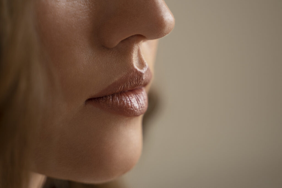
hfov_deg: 18.3
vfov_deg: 12.2
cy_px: 94
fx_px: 877
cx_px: 141
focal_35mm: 112
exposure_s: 1/320
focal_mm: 75
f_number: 2.8
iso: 800
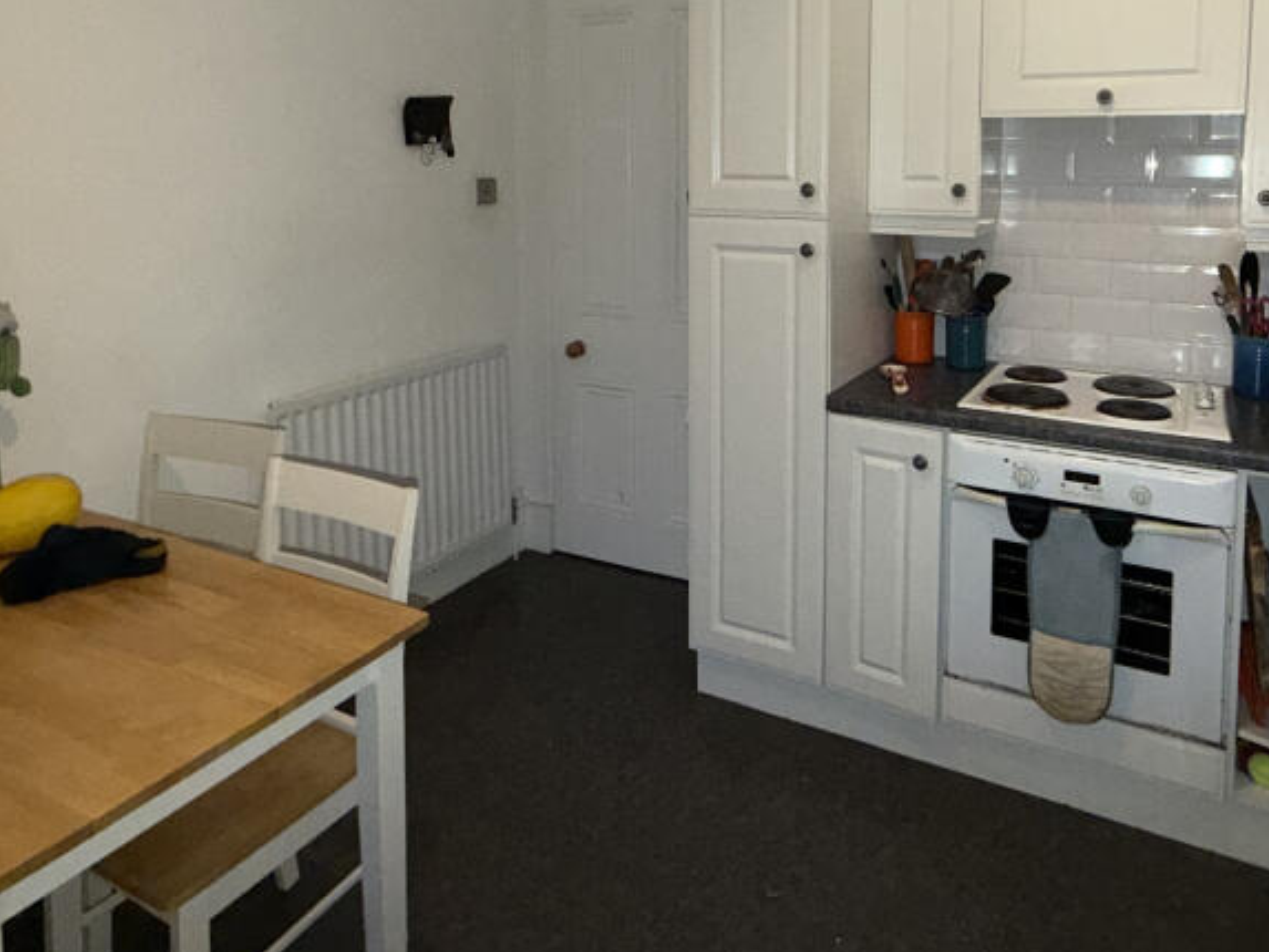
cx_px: 742
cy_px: 224
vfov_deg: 52.2
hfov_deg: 68.9
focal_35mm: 25
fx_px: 917
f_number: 2.2
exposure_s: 1/50
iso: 200
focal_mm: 2.22
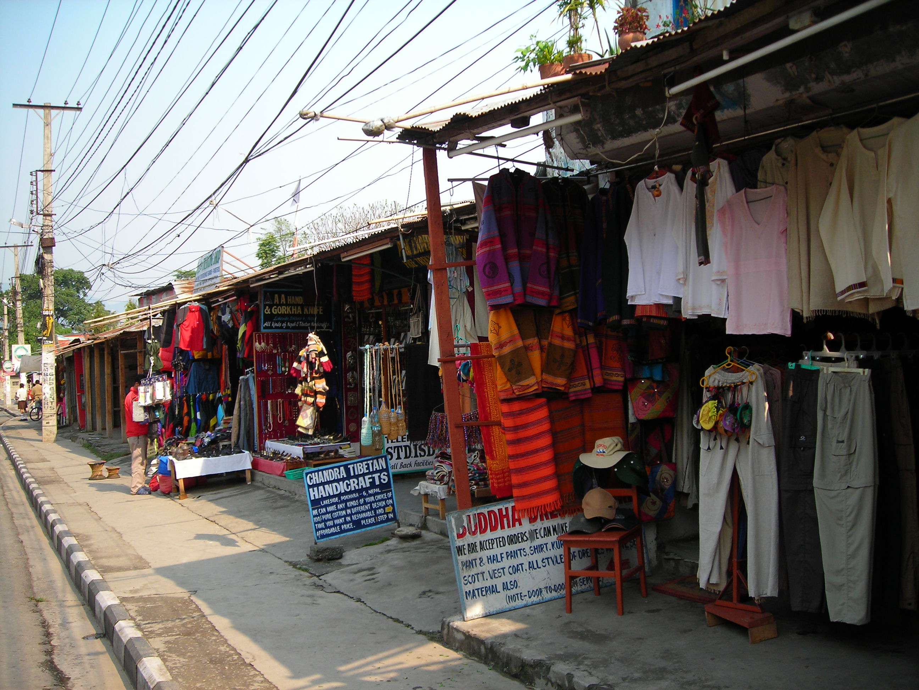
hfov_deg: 49.0
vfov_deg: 37.7
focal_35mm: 38
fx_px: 1009
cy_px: 345
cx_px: 460
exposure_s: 1/210
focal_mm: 6.3
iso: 50
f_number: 3.2
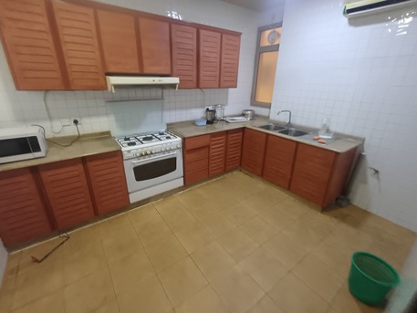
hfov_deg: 94.5
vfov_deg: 78.1
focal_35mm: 16
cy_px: 156
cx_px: 208
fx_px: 193
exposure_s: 1/20
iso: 400
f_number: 2.2
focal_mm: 1.64
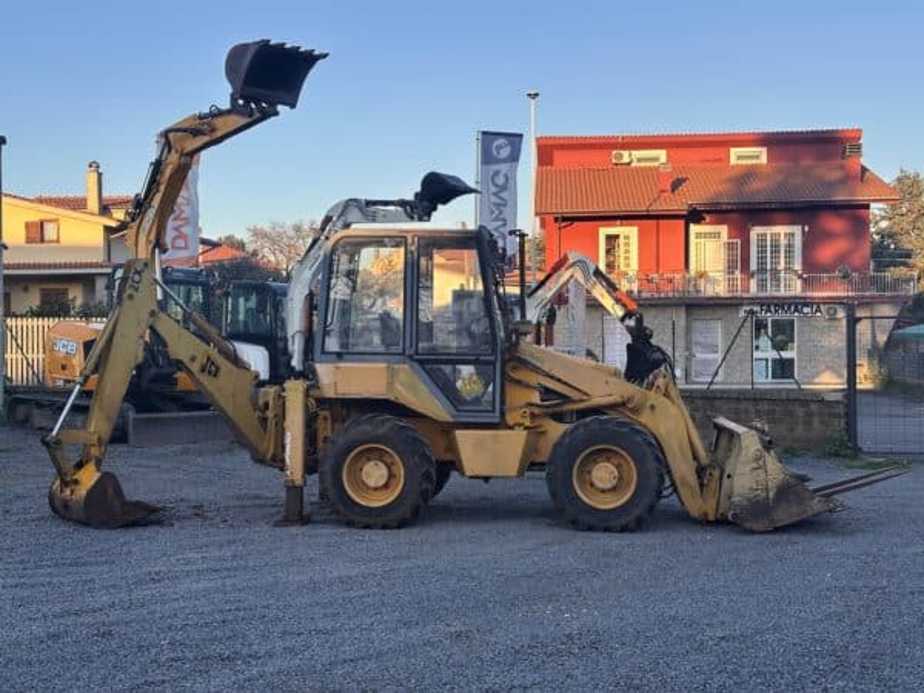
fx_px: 1281
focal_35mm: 48
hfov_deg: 39.7
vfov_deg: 30.3
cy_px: 346
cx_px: 462
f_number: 1.78
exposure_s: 1/830
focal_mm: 6.86
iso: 64
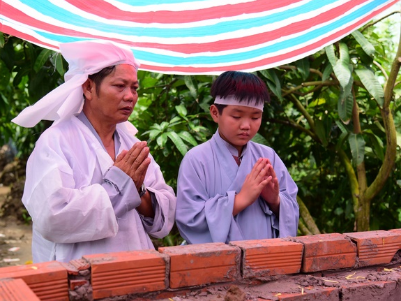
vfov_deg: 29.1
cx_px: 180
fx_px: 579
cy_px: 151
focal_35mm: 50
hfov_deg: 38.2
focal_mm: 46
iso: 320
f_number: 4
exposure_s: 1/640
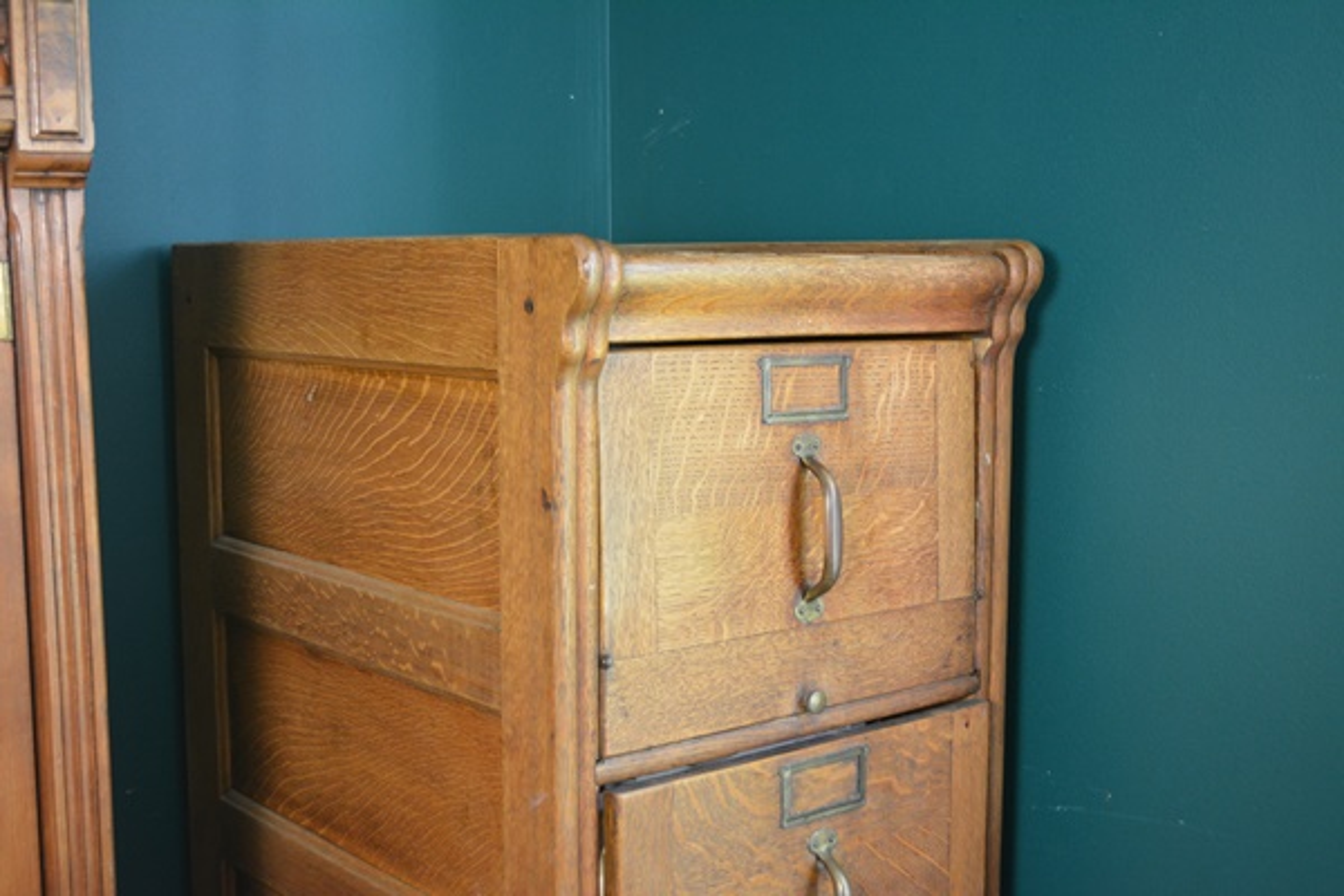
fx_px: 1680
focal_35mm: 45
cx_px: 672
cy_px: 448
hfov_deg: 43.6
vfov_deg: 29.9
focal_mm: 30
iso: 1600
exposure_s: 1/30
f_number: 4.5
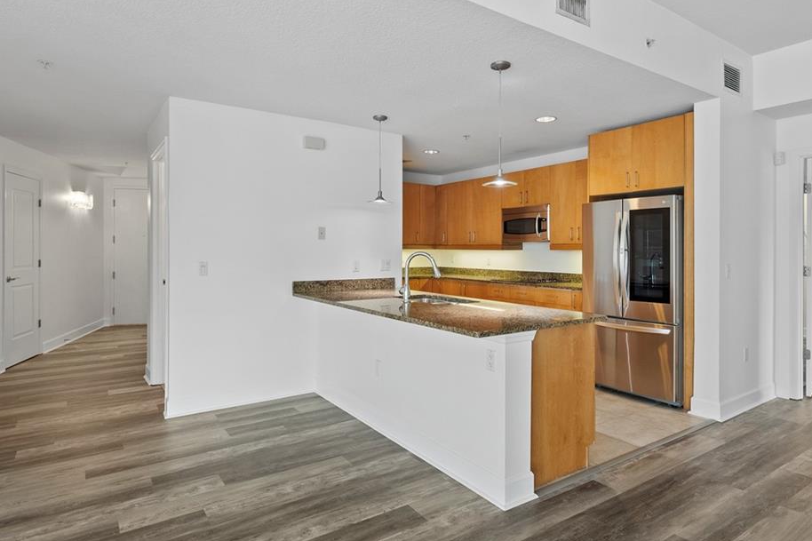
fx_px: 474
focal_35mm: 21
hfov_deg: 81.2
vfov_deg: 59.2
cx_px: 426
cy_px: 228
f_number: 7.1
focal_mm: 8
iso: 320
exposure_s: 1/2
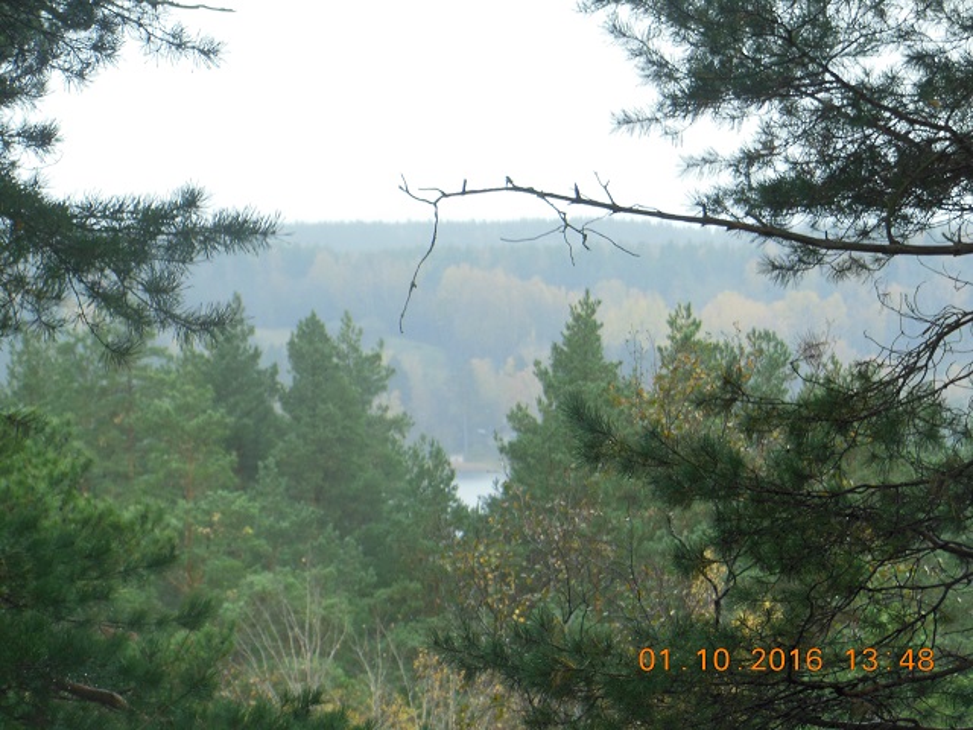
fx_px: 6184
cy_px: 365
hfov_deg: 9.0
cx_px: 486
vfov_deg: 6.8
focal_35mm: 220
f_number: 5.9
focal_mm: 39.3
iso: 250
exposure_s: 1/30
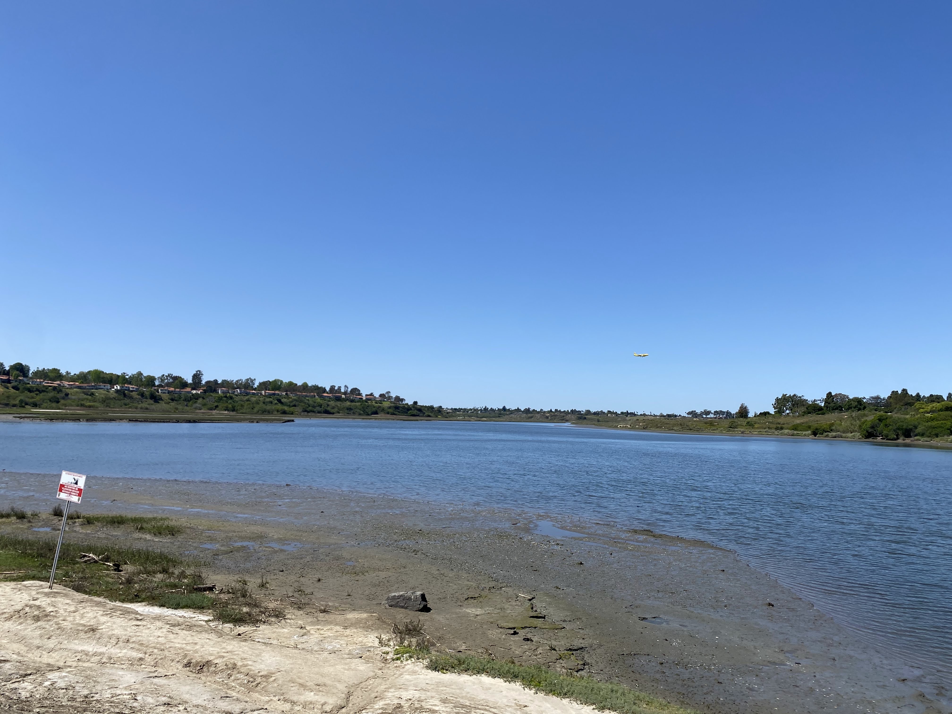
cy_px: 357
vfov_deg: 53.1
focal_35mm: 26
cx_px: 476
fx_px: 715
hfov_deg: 67.3
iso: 32
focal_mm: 4.25
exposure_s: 1/3846
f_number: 1.8
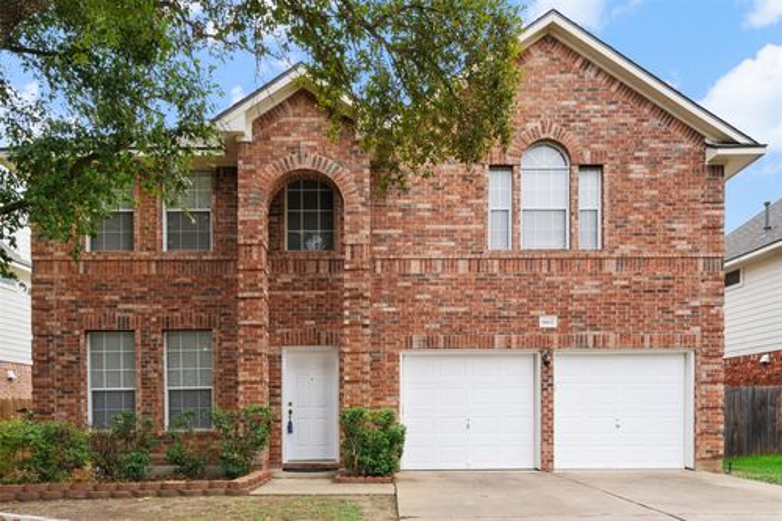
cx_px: 391
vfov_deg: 53.1
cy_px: 260
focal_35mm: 24
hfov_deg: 73.8
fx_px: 521
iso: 250
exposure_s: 1/15
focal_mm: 24
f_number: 9
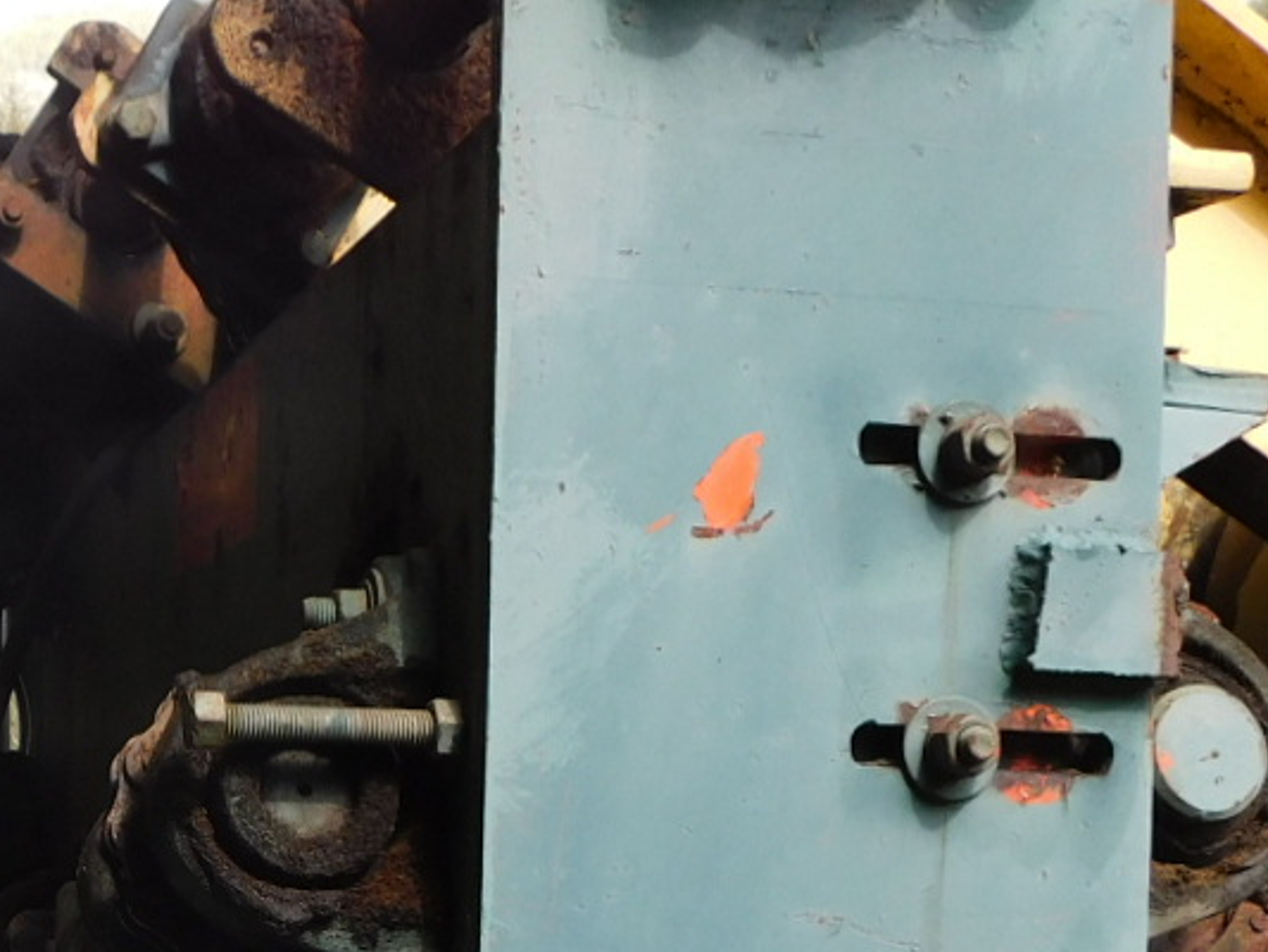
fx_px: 2528
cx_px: 83
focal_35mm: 69
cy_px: 971
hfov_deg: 27.0
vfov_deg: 20.6
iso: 125
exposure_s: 1/160
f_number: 3
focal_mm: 4
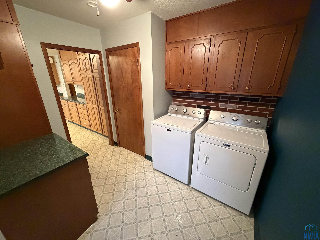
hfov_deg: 102.1
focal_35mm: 14
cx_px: 160
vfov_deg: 85.7
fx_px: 129
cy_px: 120
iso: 1250
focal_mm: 2.22
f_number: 2.2
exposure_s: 1/60
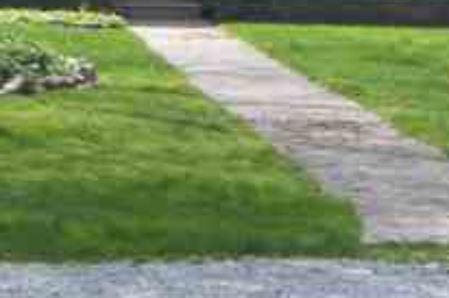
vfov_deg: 7.1
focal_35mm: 186
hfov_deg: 11.1
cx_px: 307
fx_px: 2318
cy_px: -321
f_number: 6.3
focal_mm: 20
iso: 100
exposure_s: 1/160
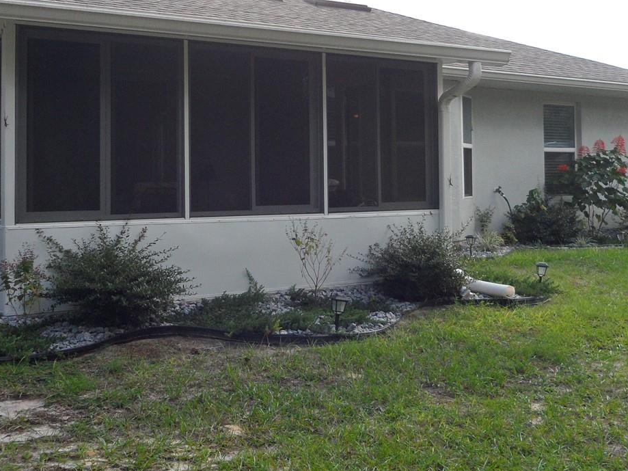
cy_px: 146
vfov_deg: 30.6
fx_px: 853
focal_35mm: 47
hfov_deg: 40.3
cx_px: 269
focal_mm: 4.9
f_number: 3.5
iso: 80
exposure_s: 1/180
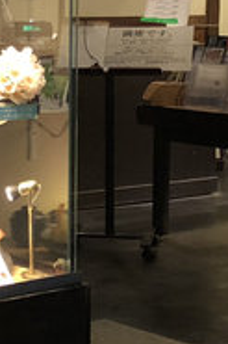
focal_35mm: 126
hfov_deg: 10.8
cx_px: 44
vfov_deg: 16.3
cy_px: 132
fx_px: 1199
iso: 64
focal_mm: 4
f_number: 1.8
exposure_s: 1/15
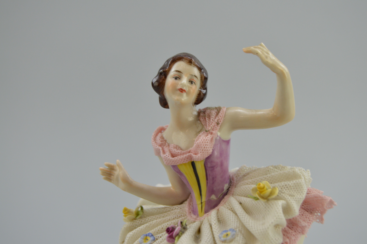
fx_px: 794
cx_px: 184
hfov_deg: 26.0
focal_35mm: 78
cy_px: 122
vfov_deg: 17.5
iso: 400
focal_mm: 52
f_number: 5.6
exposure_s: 1/125
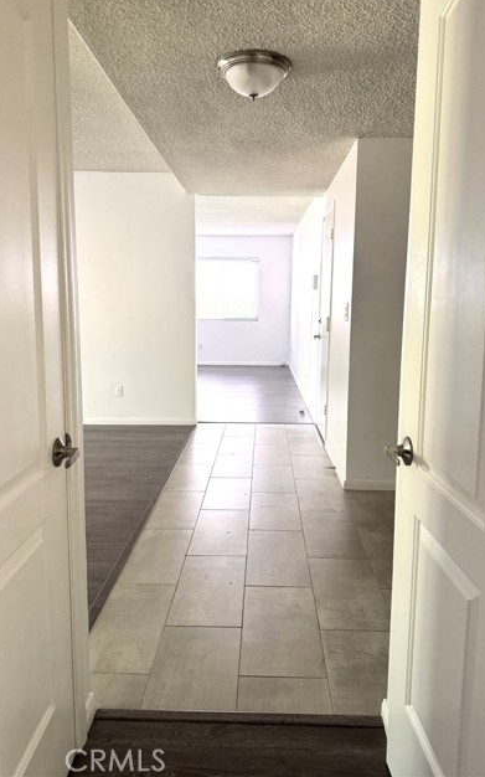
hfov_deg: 47.6
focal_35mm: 26
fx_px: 550
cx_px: 254
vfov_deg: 70.4
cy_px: 381
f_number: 1.78
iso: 250
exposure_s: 1/60
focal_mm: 6.76
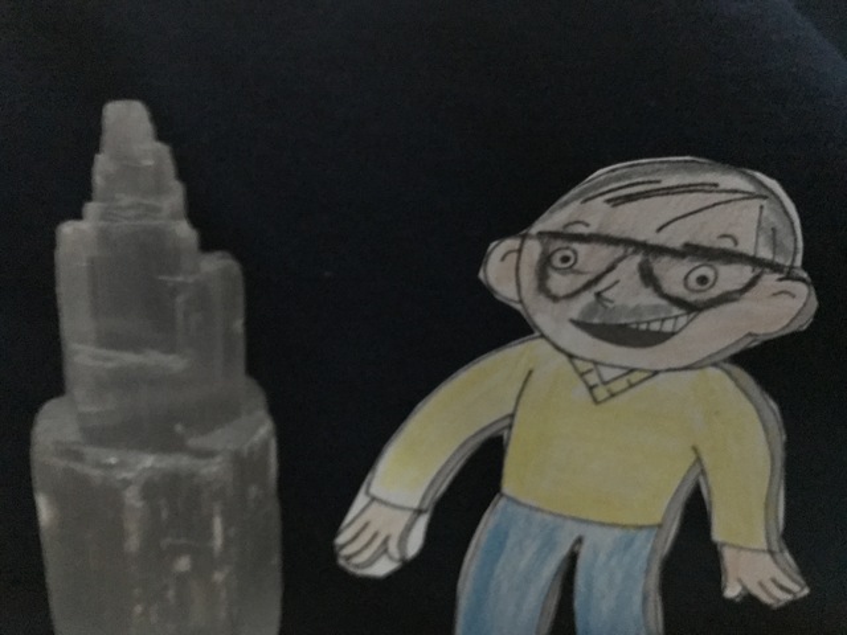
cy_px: 318
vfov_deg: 49.7
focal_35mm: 28
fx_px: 685
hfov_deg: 63.4
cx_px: 424
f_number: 1.8
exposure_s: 1/4
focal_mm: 3.99
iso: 800
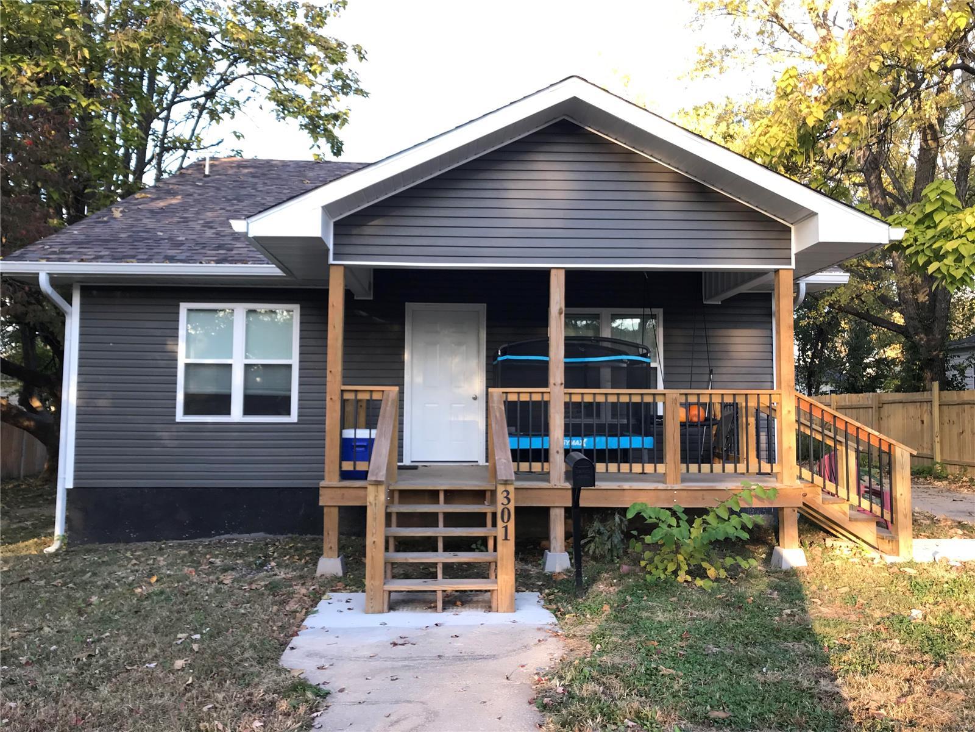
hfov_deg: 63.4
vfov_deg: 49.7
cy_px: 366
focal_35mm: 28
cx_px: 488
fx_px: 789
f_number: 1.8
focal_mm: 3.99
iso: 25
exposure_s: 1/120
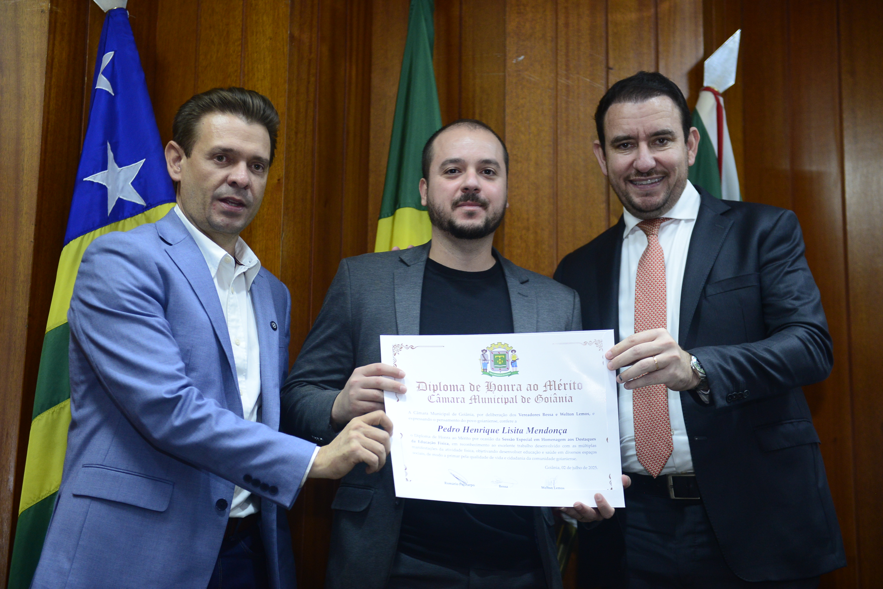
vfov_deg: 23.4
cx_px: 442
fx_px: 1423
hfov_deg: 34.5
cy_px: 294
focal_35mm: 58
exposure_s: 1/125
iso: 2000
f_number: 4
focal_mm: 58
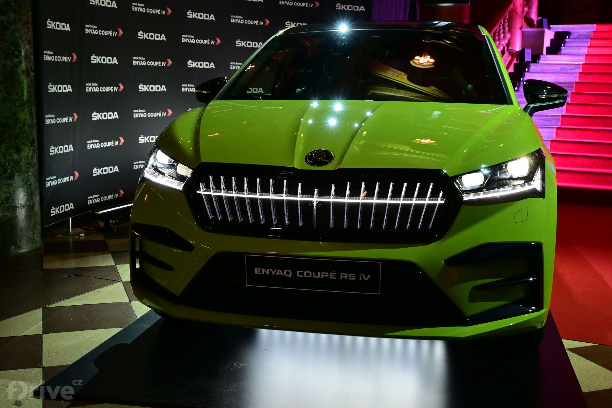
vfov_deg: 31.9
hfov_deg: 46.4
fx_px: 714
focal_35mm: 42
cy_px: 204
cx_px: 306
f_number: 6.3
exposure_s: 1/160
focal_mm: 28
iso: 800
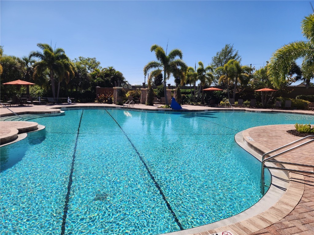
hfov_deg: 73.9
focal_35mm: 23
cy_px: 118
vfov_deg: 58.9
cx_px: 157
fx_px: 209
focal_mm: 6.4
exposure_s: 1/1690
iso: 12
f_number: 1.8
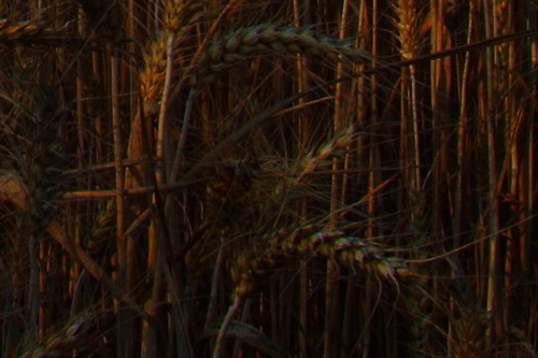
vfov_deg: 10.2
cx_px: -238
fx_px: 1793
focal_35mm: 120
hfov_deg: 15.8
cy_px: -433
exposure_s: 1/50
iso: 125
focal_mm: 17
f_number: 16
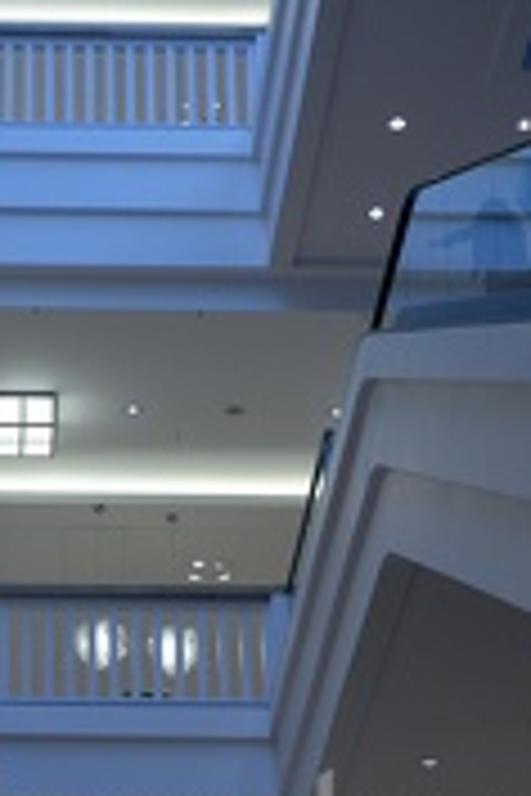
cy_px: 796
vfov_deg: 14.7
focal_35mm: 137
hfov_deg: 9.9
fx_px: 3031
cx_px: 0
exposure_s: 1/100
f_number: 5
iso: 250
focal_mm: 32
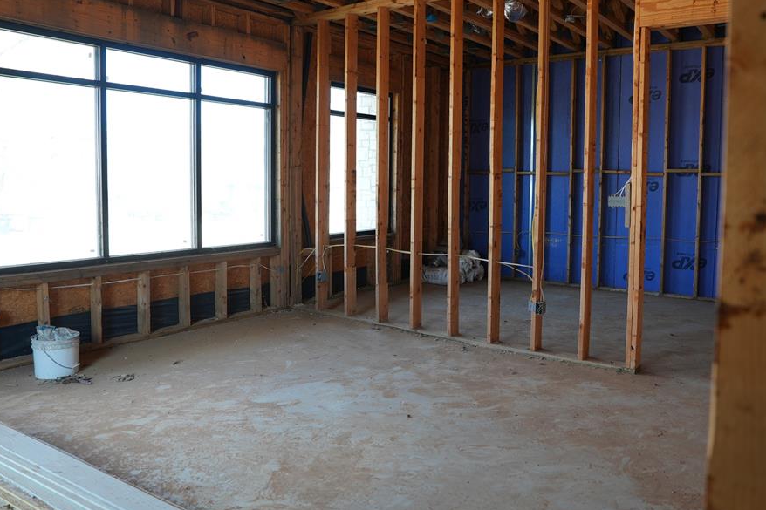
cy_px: 226
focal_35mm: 28
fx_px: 596
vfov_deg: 46.3
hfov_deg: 65.2
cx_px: 434
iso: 320
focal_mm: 24
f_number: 4
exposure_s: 1/60
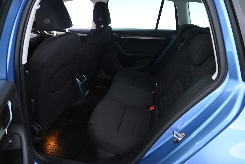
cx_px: 122
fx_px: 163
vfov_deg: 53.1
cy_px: 82
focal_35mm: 24
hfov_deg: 73.7
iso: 1600
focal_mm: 16
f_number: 3.5
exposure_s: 1/8
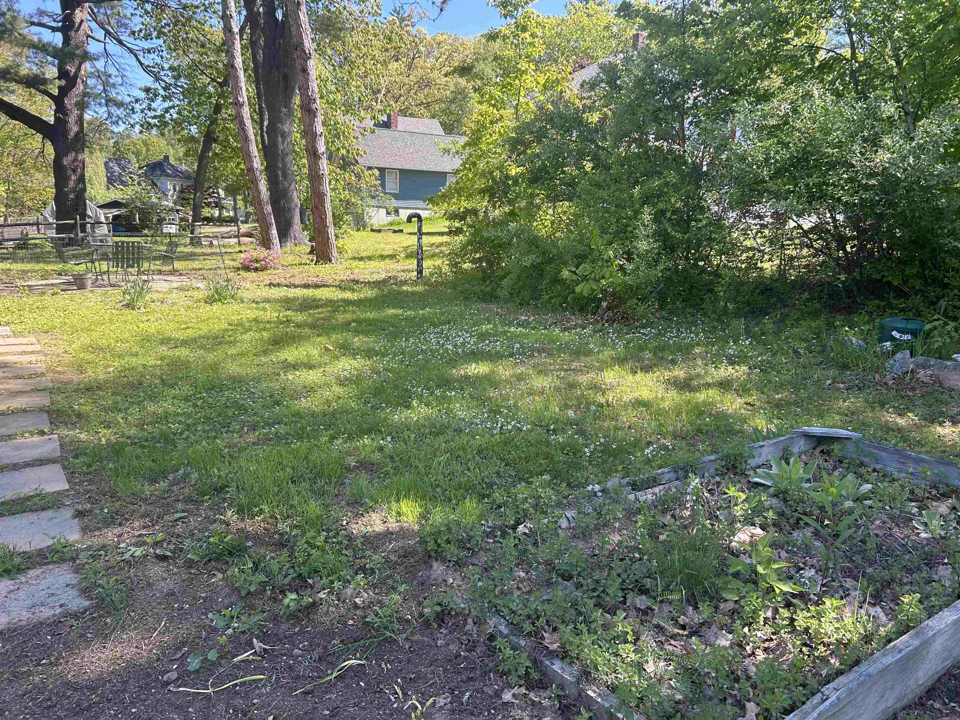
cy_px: 360
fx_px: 721
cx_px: 480
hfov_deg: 67.3
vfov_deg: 53.1
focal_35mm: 26
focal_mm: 5.7
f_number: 1.5
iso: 50
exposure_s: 1/521
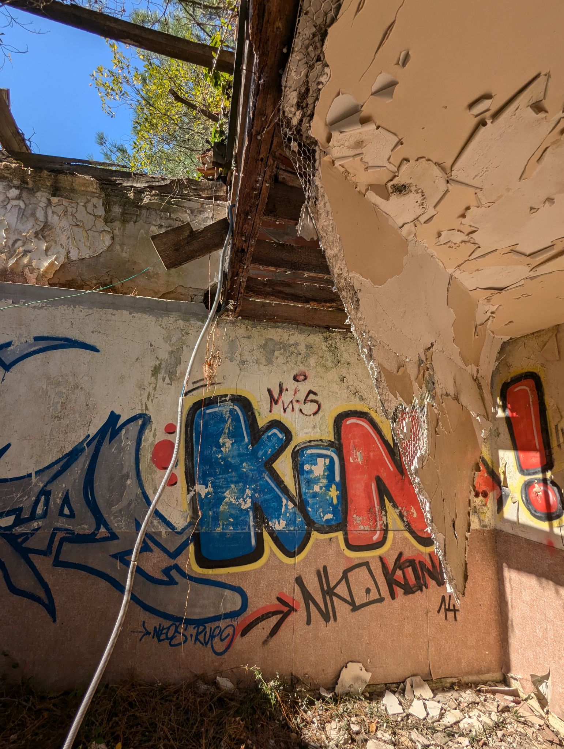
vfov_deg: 94.4
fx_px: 347
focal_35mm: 16
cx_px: 282
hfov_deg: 78.2
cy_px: 374
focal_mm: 2.35
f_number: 2.2
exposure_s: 1/1174
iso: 44
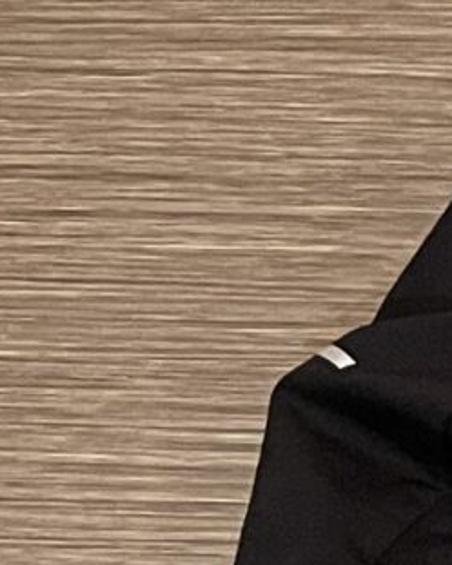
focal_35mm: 201
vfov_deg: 8.1
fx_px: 3359
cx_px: 1519
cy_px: 1742
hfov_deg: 6.7
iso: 500
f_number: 1.6
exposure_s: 1/50
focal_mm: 5.1
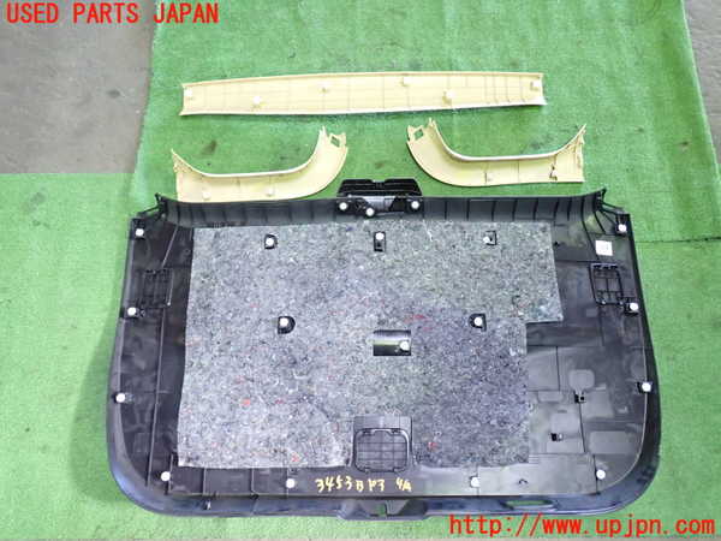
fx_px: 625
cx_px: 360
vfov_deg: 46.8
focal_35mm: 30
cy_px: 270
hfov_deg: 60.0
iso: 500
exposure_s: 1/30
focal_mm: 5.4
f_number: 2.3
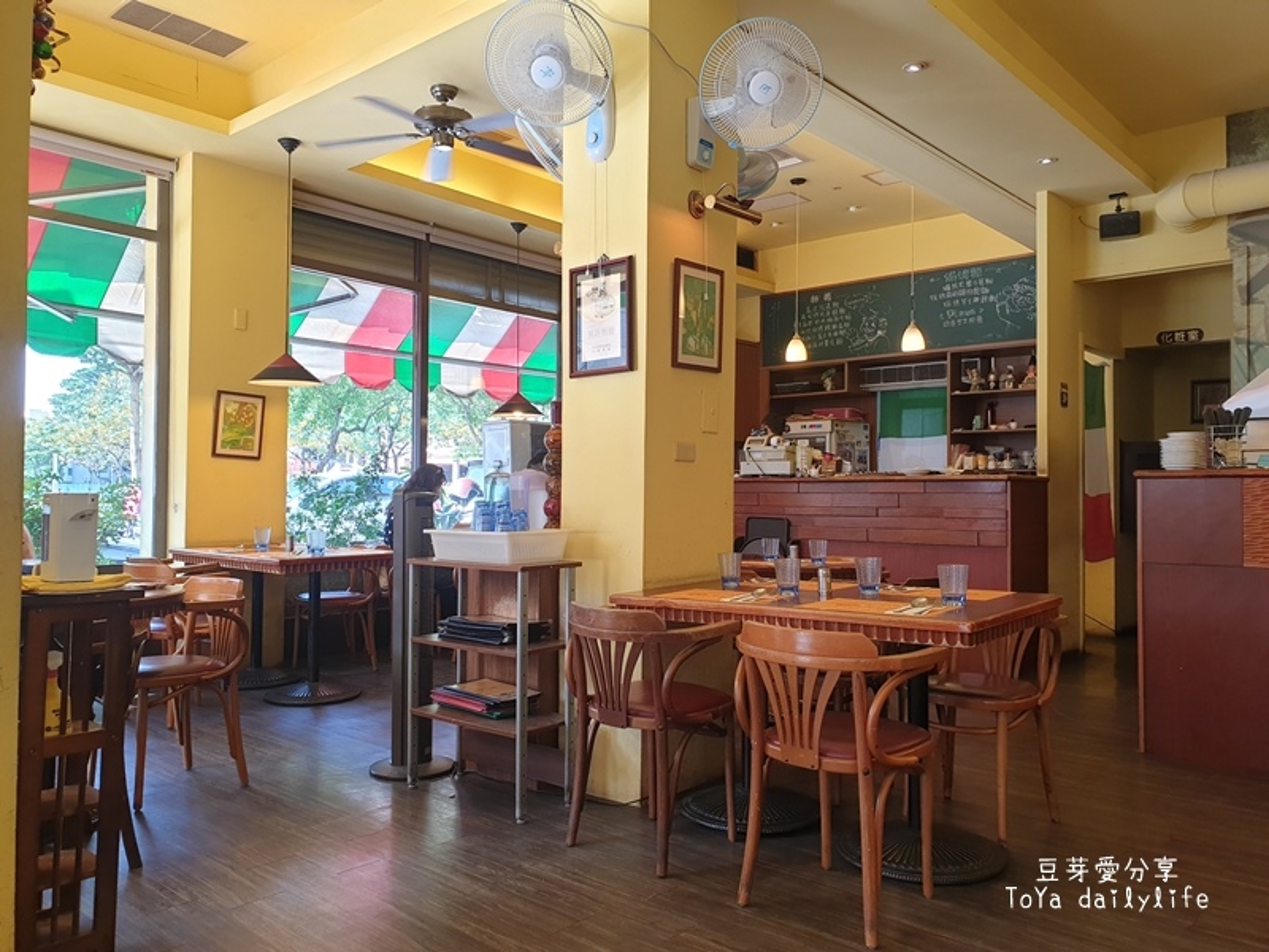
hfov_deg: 67.3
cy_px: 476
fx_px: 953
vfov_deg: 53.1
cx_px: 634
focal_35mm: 26
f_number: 2.4
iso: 64
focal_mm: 4.3
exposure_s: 1/60
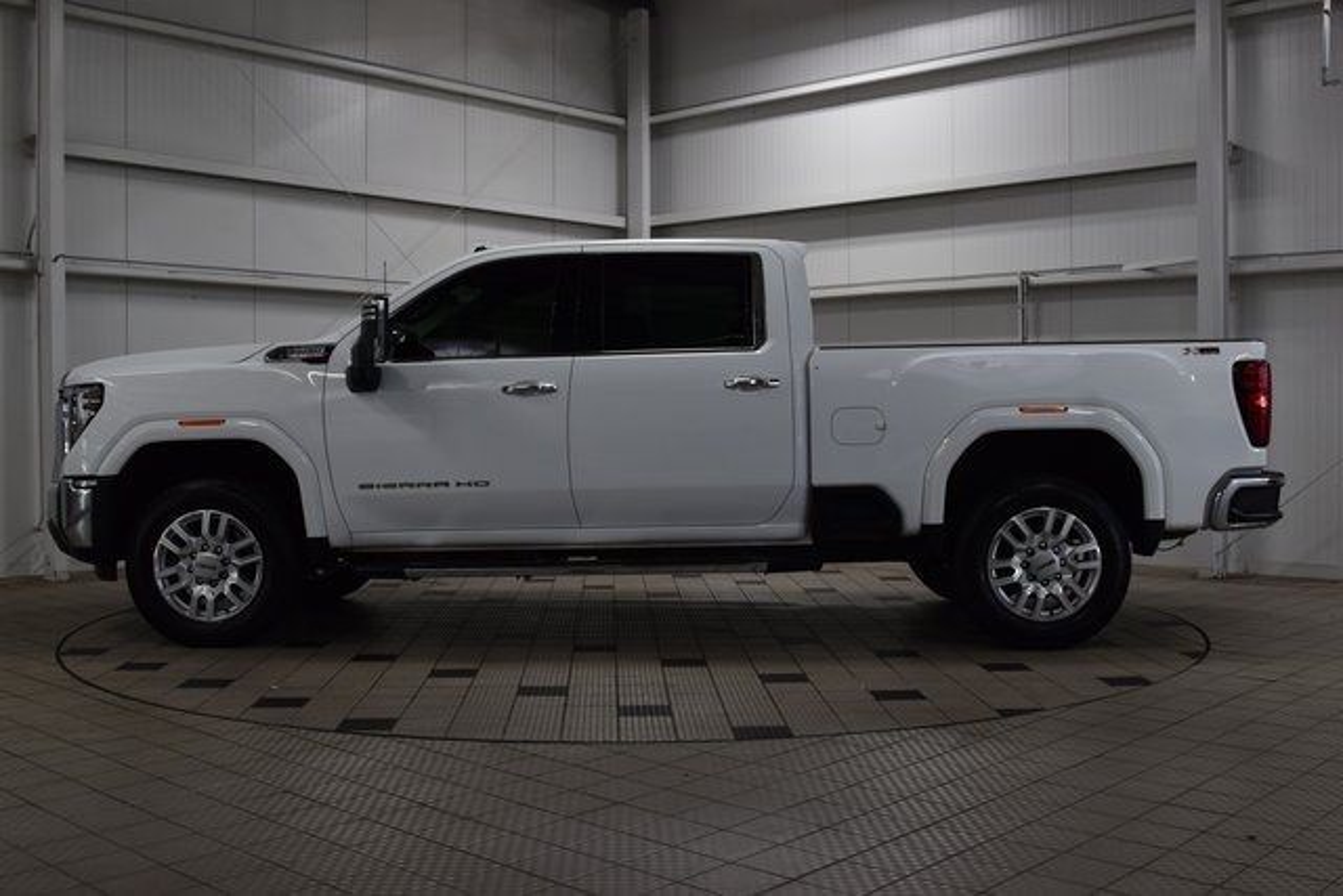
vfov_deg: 36.9
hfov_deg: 53.1
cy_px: 448
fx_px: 1343
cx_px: 672
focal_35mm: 36
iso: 640
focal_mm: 24
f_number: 8
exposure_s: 1/60
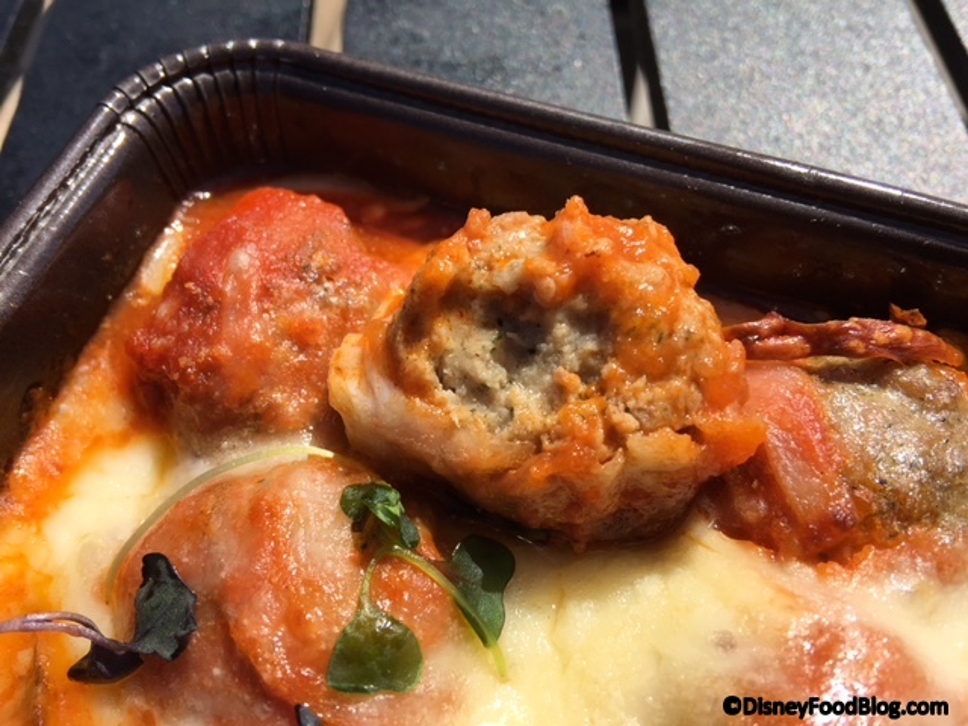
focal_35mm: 29
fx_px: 811
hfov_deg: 61.7
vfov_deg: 48.2
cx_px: 484
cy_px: 363
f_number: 2.2
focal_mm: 4.15
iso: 25
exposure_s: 1/1709
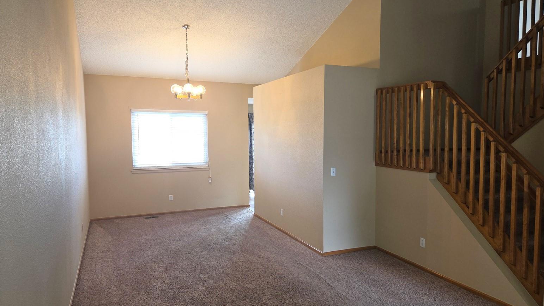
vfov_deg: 44.4
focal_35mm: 26
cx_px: 282
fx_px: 375
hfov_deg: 71.9
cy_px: 158
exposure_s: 1/60
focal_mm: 5.4
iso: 100
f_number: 1.8
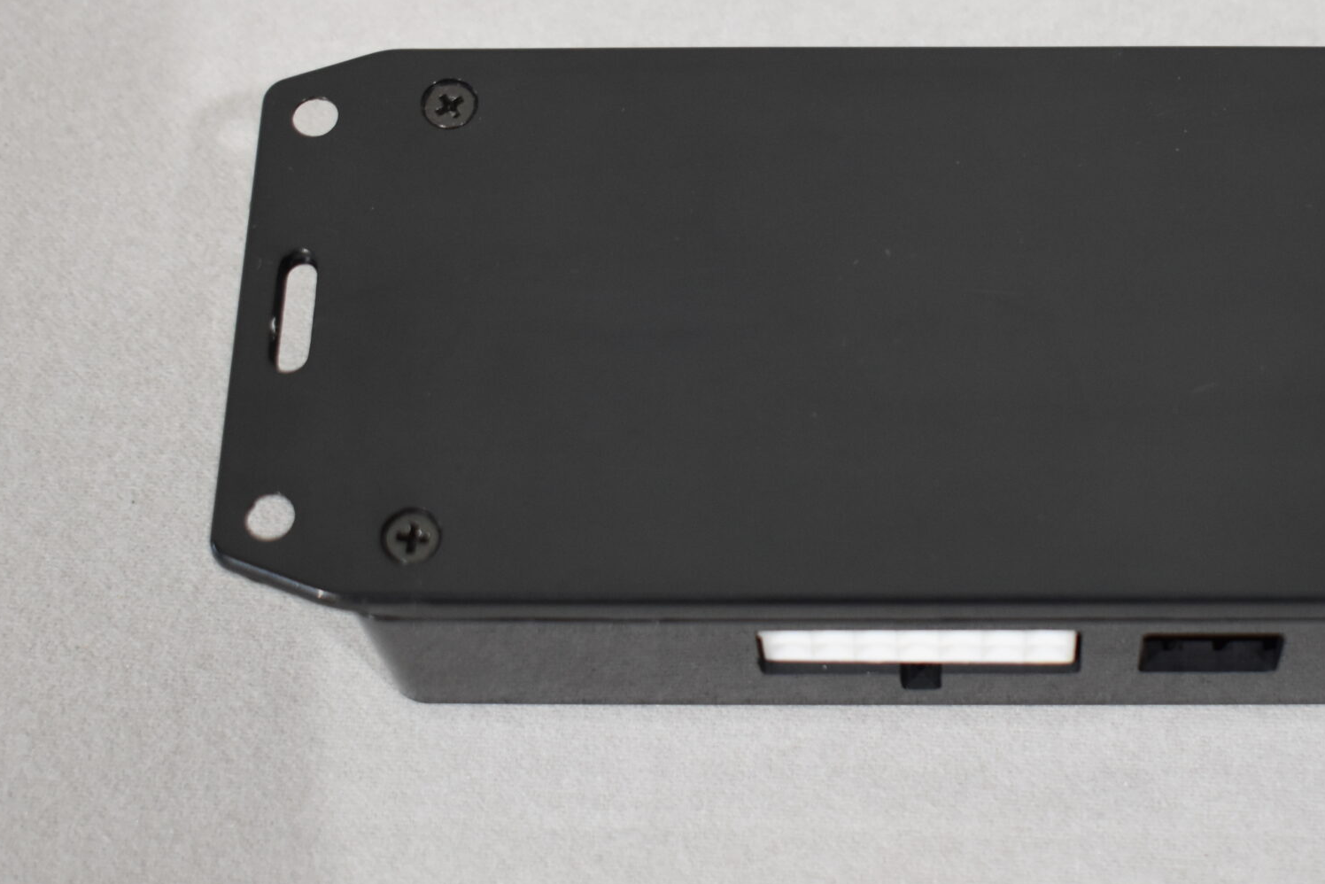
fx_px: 2834
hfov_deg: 26.1
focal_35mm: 77
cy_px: 327
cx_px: 953
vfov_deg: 17.7
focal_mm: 30
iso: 800
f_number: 4.2
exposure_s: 1/125
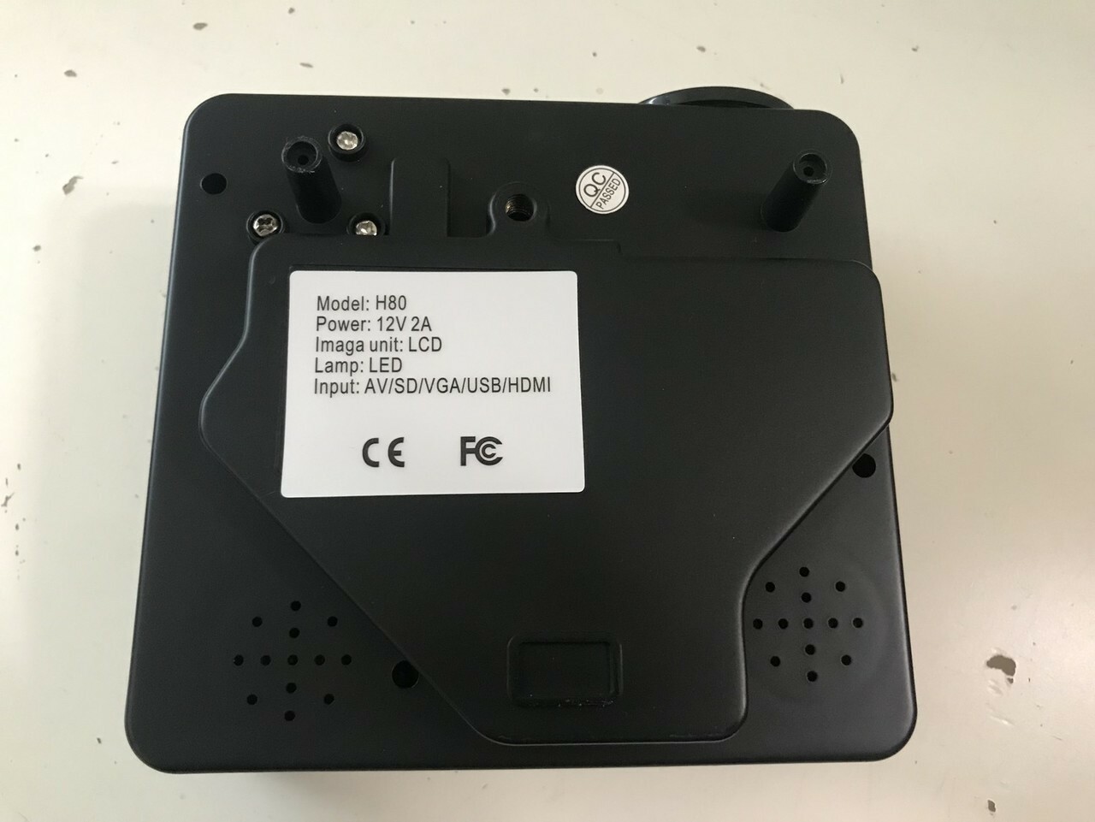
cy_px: 411
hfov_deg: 63.4
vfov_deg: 49.8
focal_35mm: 28
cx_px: 548
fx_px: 886
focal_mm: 3.99
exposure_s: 1/14
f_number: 1.8
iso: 100
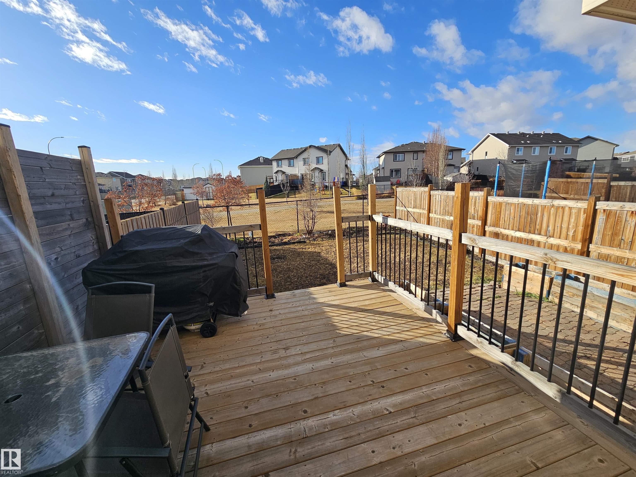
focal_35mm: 13
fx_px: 239
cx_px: 318
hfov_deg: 106.2
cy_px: 238
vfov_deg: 89.9
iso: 50
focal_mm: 2.2
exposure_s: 1/1488
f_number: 2.2
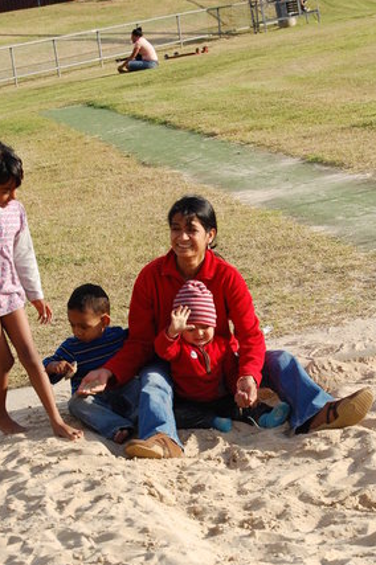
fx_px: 1942
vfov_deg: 16.5
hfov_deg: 11.1
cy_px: 394
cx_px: 193
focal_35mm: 124
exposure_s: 1/320
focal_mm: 55
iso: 200
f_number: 9
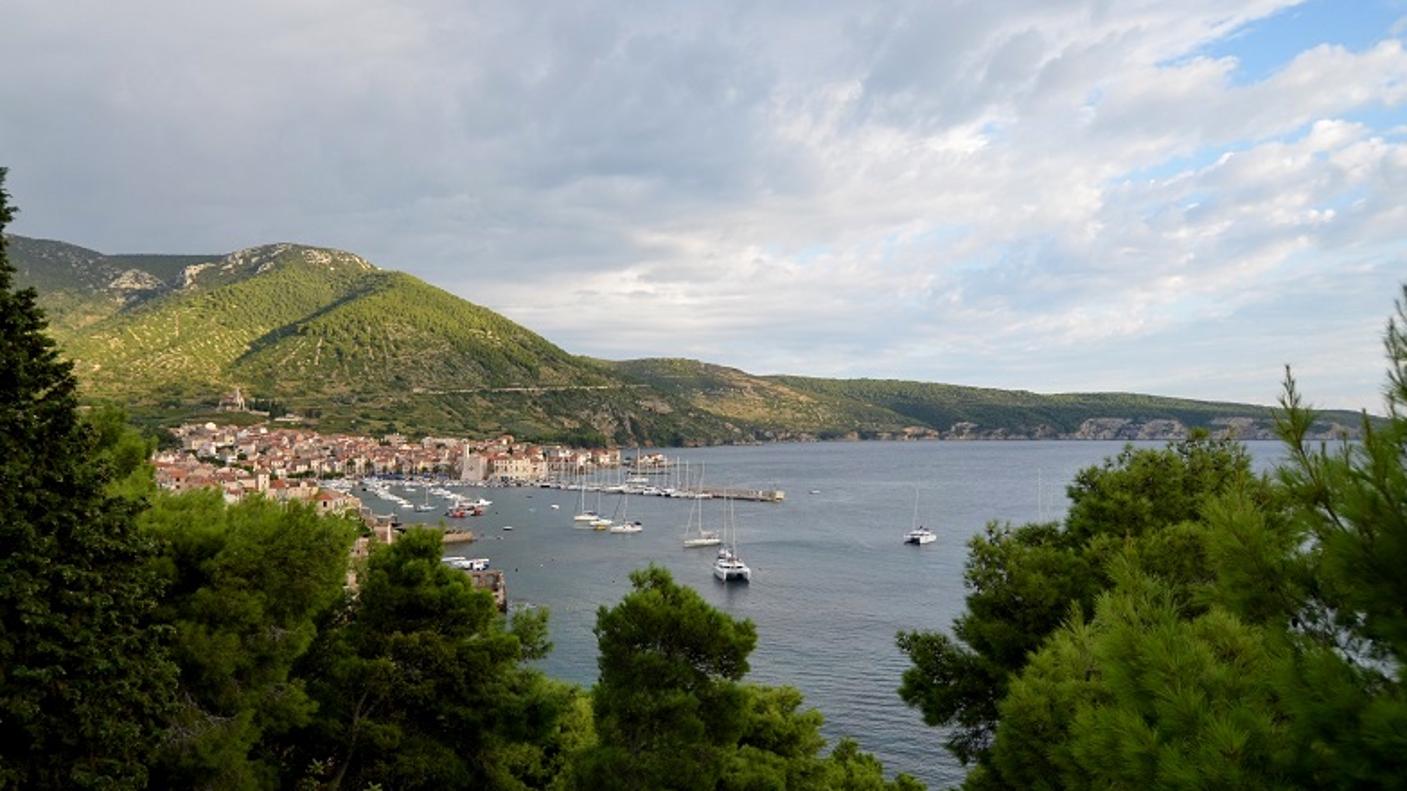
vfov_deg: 47.6
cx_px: 553
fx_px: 895
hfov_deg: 75.4
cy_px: 414
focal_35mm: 24
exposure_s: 1/400
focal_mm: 12
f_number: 4
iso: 125
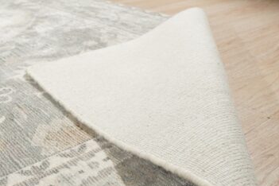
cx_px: 99
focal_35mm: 41
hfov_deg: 46.8
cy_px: 158
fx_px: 318
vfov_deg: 31.5
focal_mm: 16
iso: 1000
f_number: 5
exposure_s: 1/250
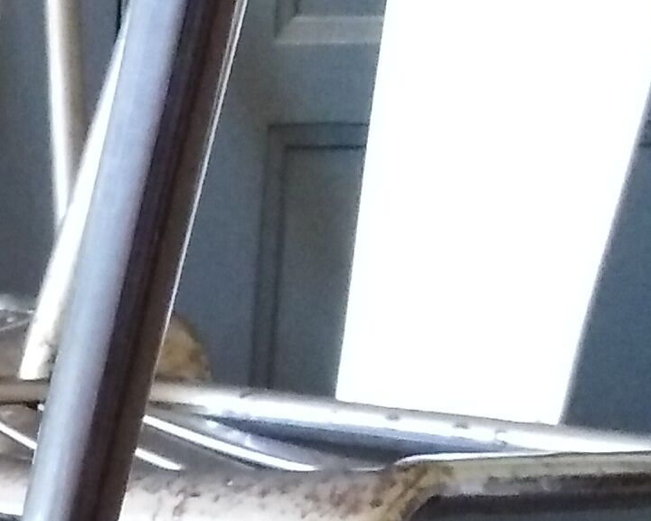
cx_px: -674
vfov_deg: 10.8
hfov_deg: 12.1
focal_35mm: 141
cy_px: 609
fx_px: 2717
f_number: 2.2
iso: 712
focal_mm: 3.46
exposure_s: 1/20
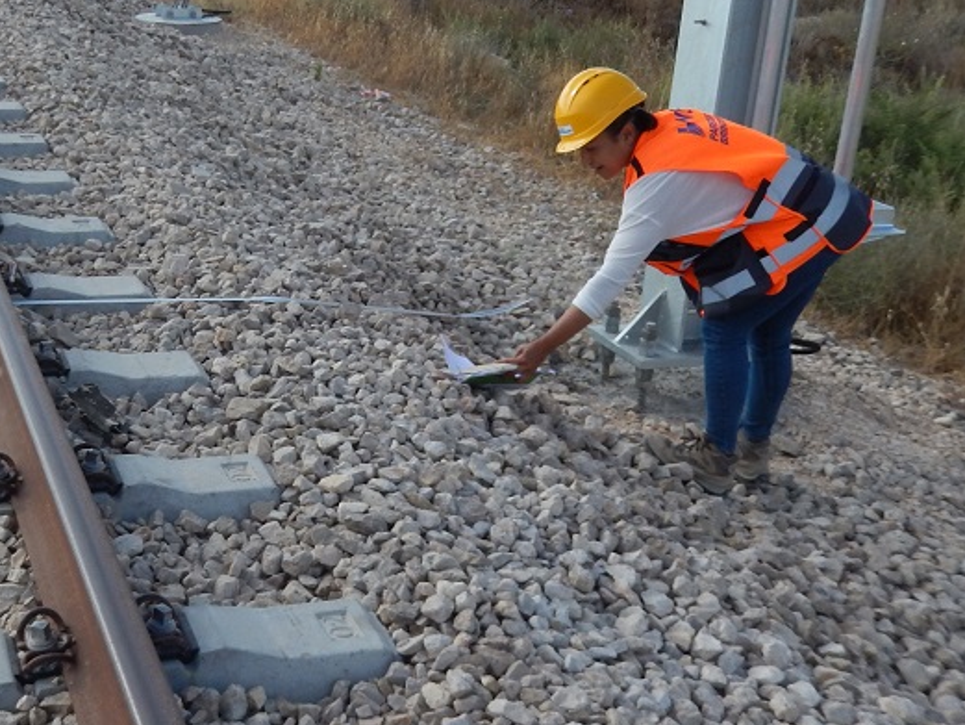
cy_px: 308
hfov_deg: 38.4
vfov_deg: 30.2
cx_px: 211
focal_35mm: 48
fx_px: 1338
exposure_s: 1/800
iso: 125
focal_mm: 4.5
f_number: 3.4
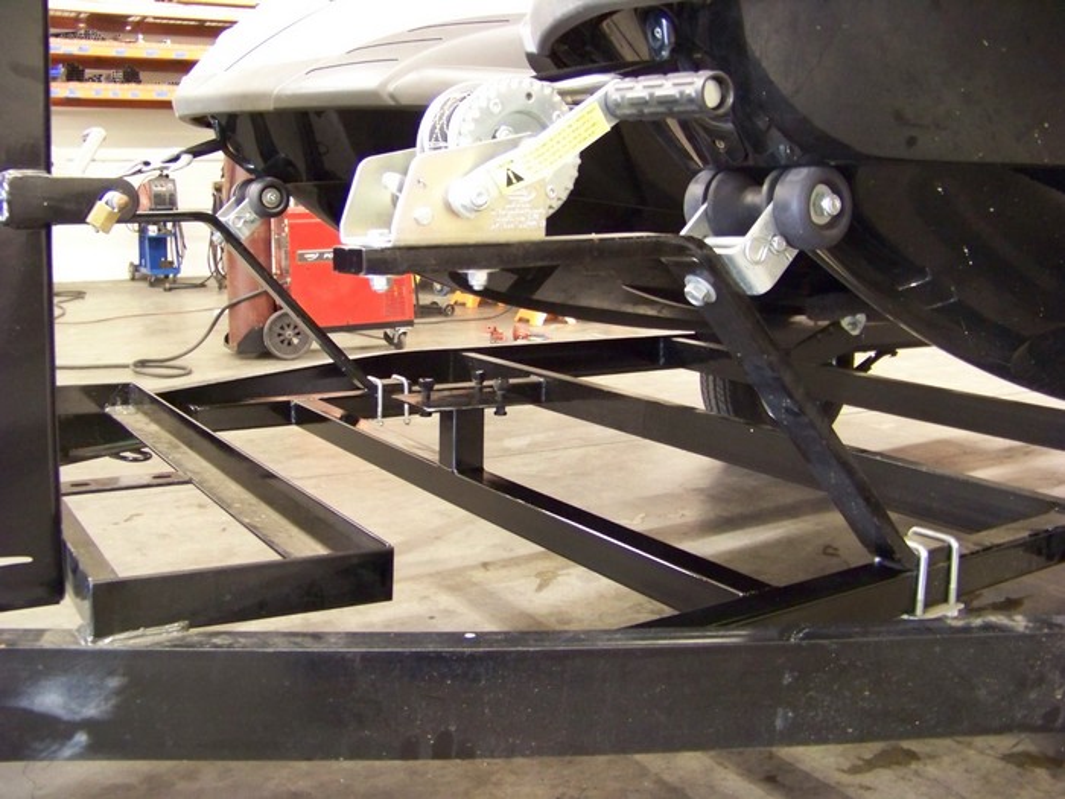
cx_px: 532
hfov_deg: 51.4
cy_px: 400
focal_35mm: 36
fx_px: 1108
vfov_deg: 39.7
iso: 400
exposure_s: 1/5
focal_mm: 5.85
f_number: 2.8
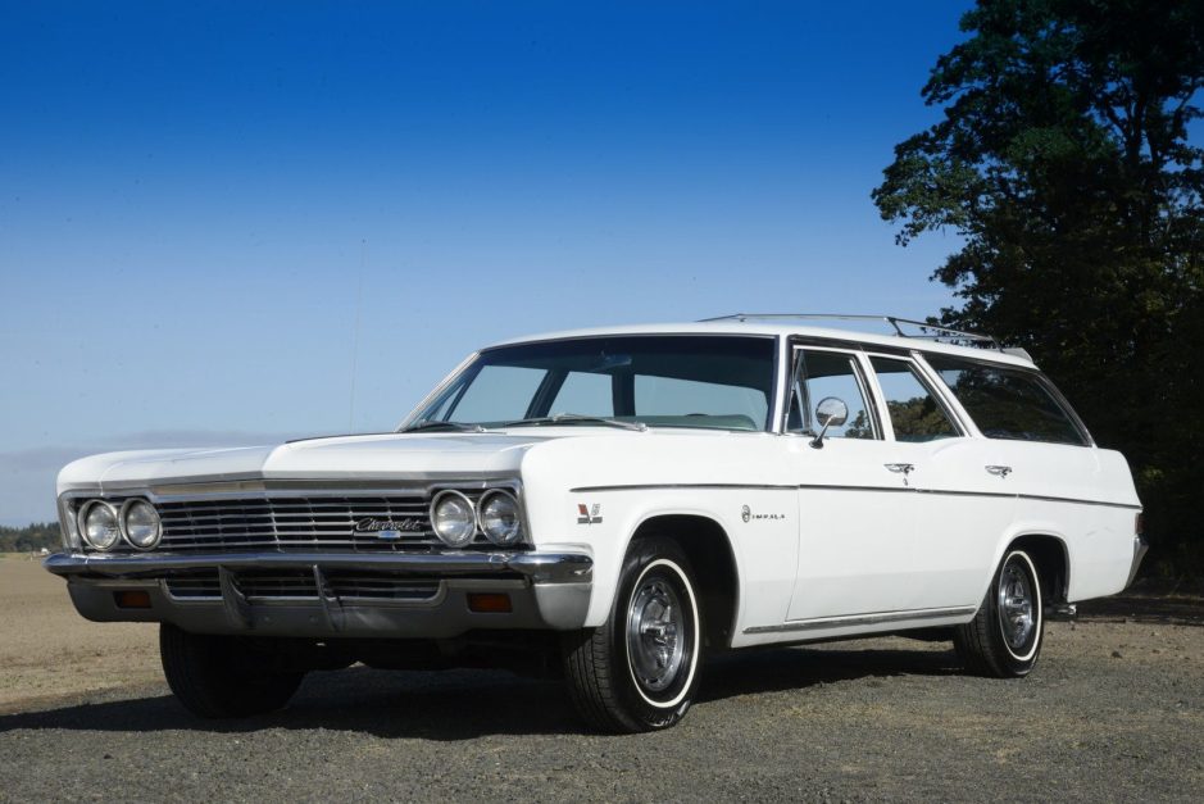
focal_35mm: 70
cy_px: 402
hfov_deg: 28.8
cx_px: 602
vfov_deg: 19.5
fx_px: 2342
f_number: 22
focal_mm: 70
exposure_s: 1/800
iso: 1600
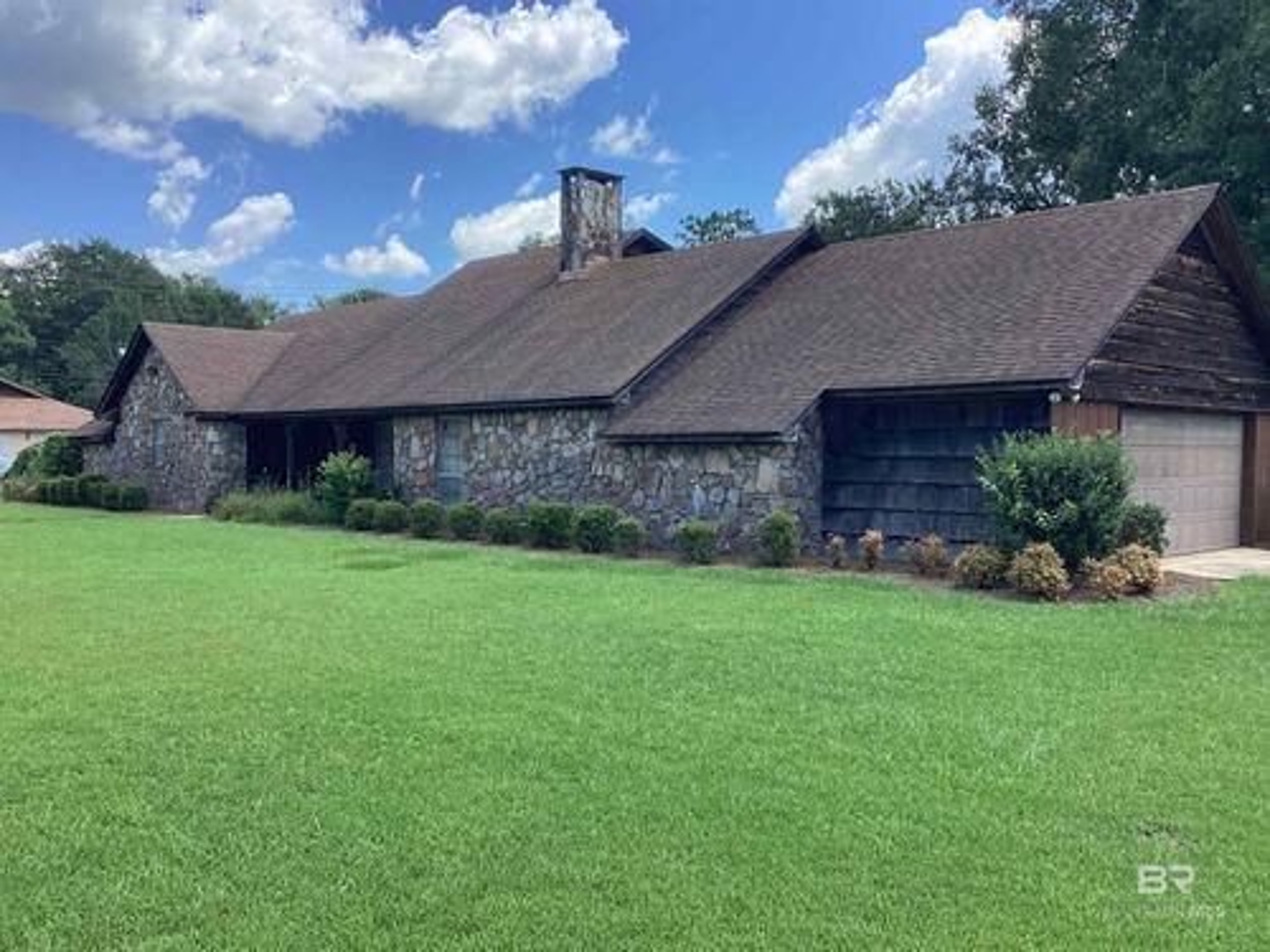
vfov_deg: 45.4
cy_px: 476
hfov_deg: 58.4
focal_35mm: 31
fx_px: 1137
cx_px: 635
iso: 25
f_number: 2.4
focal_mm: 3.3
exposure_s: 1/460
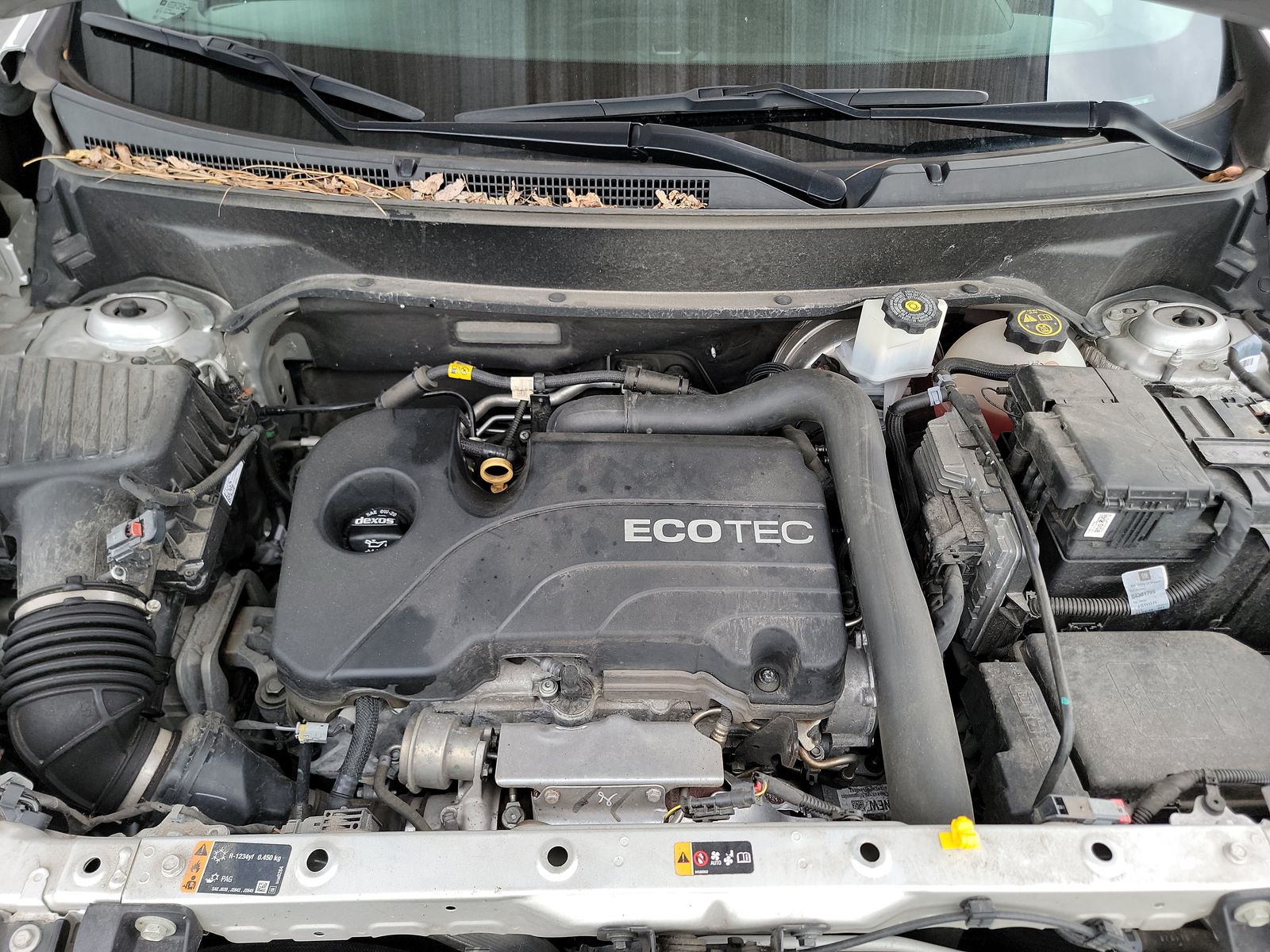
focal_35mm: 24
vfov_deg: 56.8
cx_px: 635
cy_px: 476
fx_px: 881
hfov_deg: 71.6
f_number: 1.8
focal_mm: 6.7
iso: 83
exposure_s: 1/59
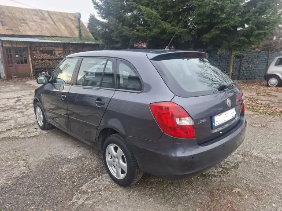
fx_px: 187
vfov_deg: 58.9
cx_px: 141
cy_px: 106
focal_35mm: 23
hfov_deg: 73.9
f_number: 1.8
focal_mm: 5.54
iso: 50
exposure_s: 1/148
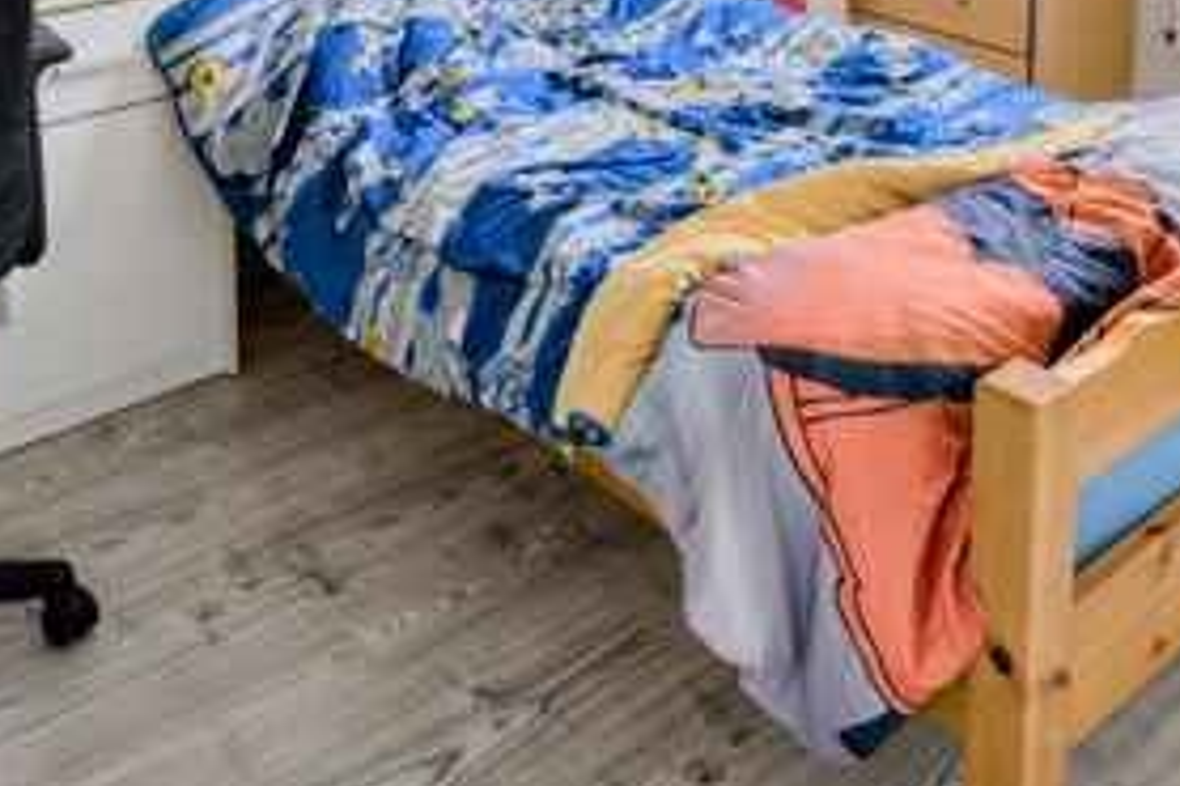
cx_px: 637
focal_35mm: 46
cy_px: -227
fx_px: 1507
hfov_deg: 42.7
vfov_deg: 25.3
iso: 800
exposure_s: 1/60
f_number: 8
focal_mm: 16
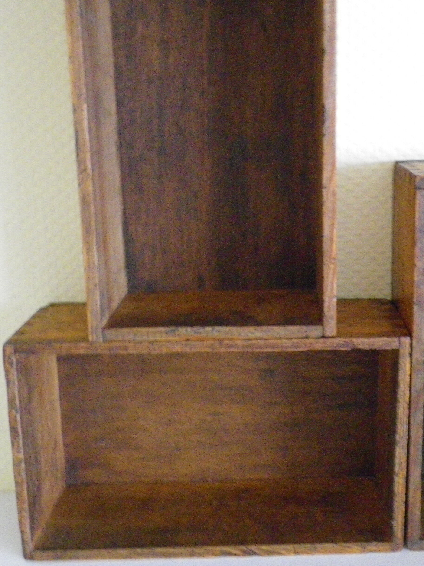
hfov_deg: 31.2
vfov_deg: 41.2
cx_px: 294
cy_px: 253
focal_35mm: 46
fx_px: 751
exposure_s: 1/4
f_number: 2.6
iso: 800
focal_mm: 4.9
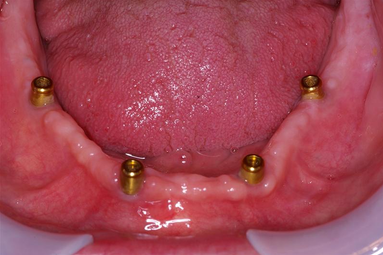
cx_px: 192
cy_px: 127
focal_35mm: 159
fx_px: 1686
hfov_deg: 13.0
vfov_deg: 8.7
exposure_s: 1/125
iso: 200
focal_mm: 105
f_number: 32
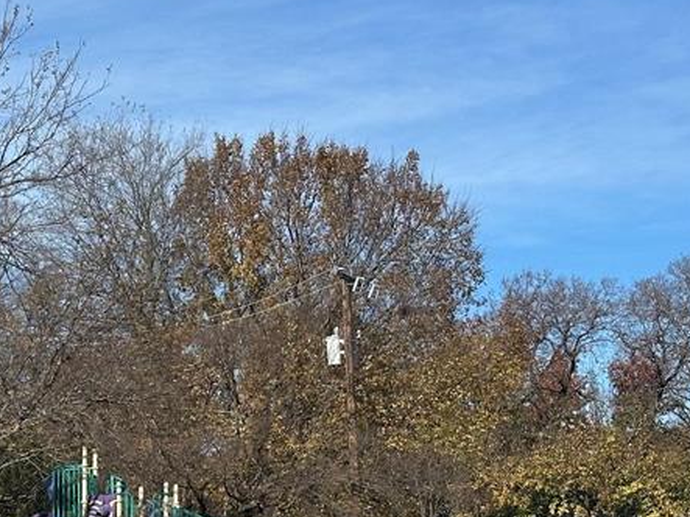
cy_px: 506
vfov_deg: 13.2
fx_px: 2212
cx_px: 9
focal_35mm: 111
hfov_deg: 17.3
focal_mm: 6.86
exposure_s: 1/4367
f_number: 1.78
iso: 64
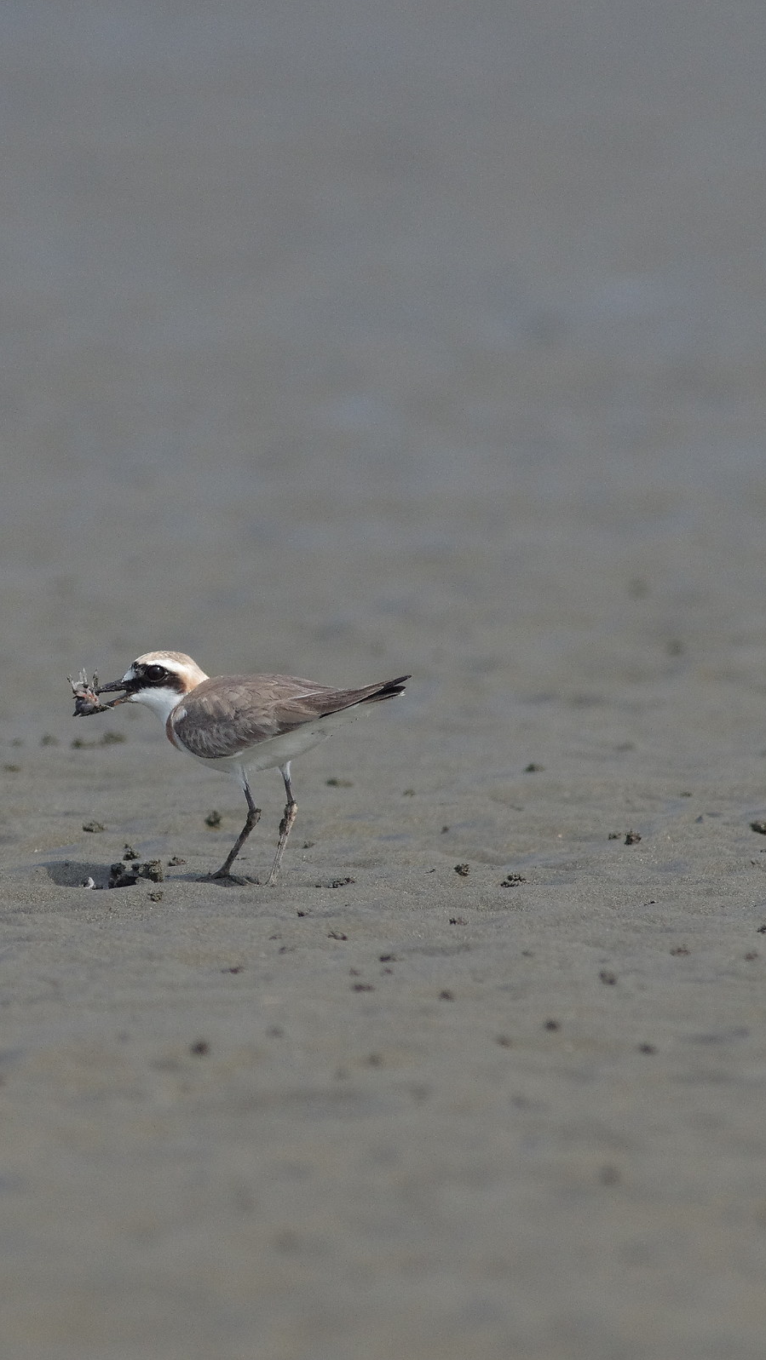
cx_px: 149
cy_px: 680
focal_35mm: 1322
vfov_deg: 1.6
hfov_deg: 0.9
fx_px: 47708
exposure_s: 1/640
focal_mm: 560
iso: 1000
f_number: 8
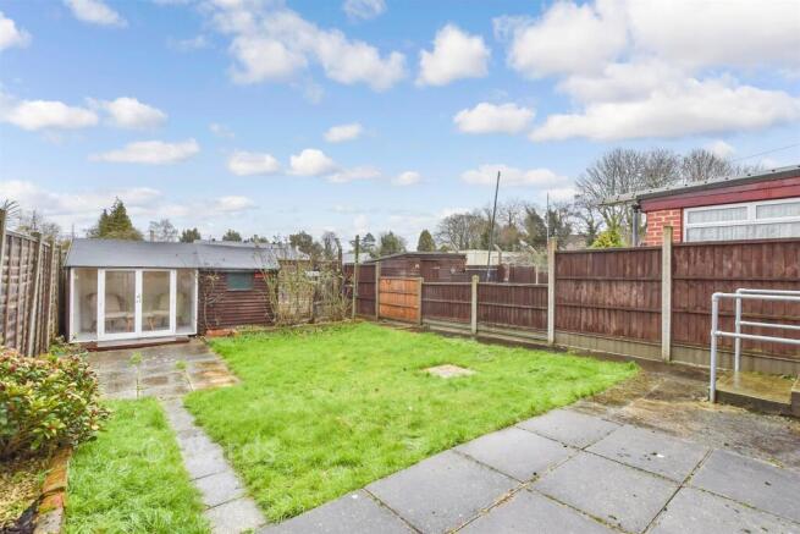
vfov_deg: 77.4
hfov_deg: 100.4
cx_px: 400
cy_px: 267
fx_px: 333
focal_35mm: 15
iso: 320
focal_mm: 10
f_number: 8
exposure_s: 1/50
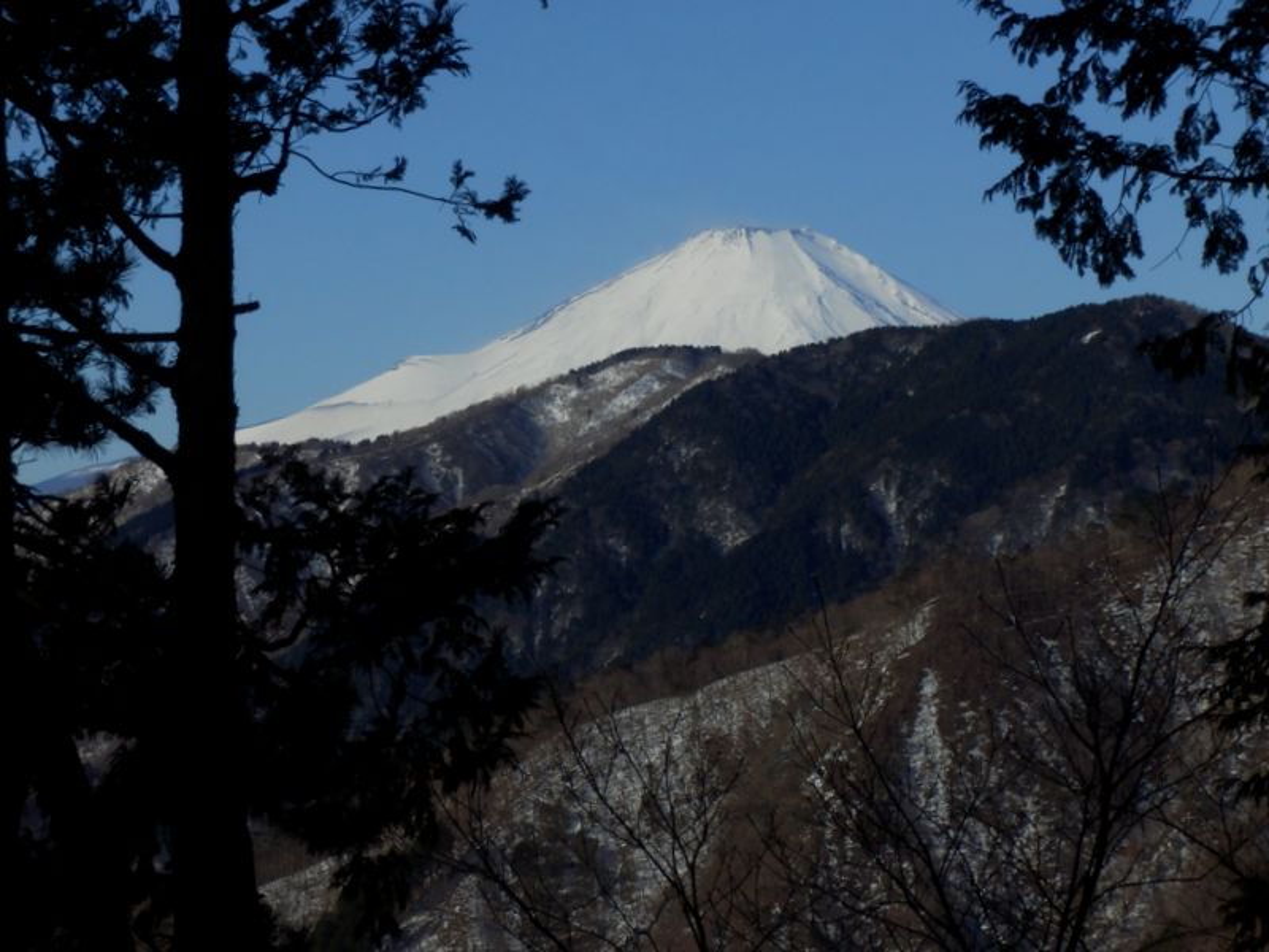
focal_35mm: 152
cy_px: 476
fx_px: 5572
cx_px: 634
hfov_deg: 13.0
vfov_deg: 9.8
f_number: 15
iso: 125
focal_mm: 26.9
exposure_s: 1/250
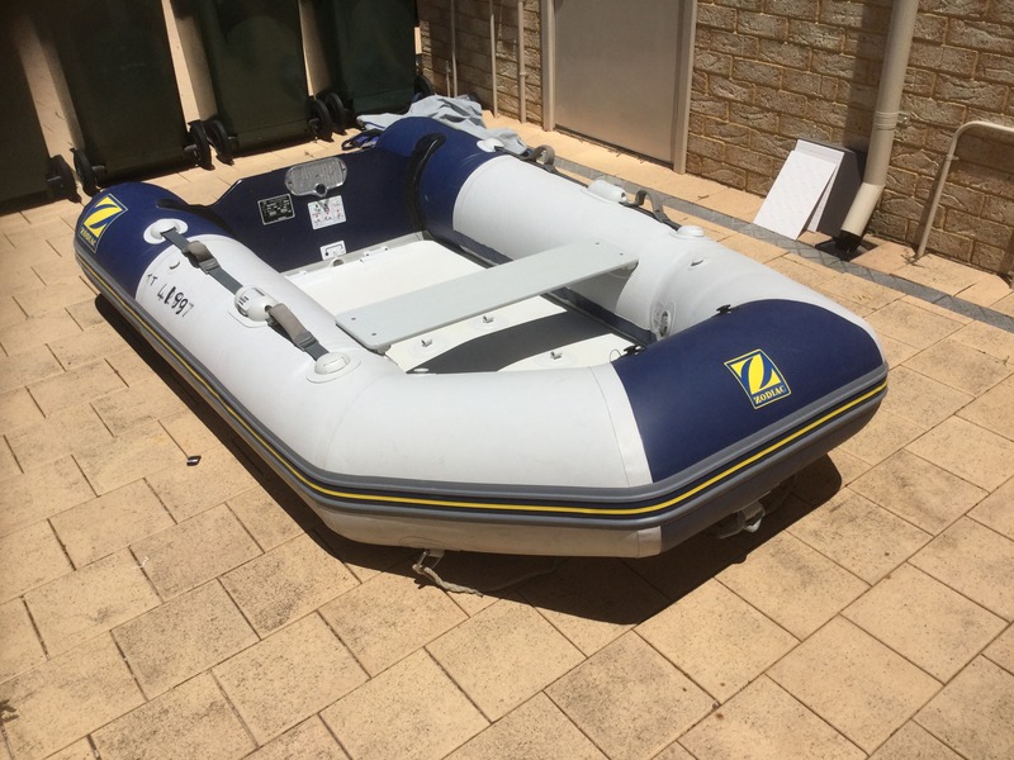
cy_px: 380
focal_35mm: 31
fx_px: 908
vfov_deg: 45.4
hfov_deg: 58.4
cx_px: 507
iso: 25
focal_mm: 3.3
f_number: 2.4
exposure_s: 1/3704
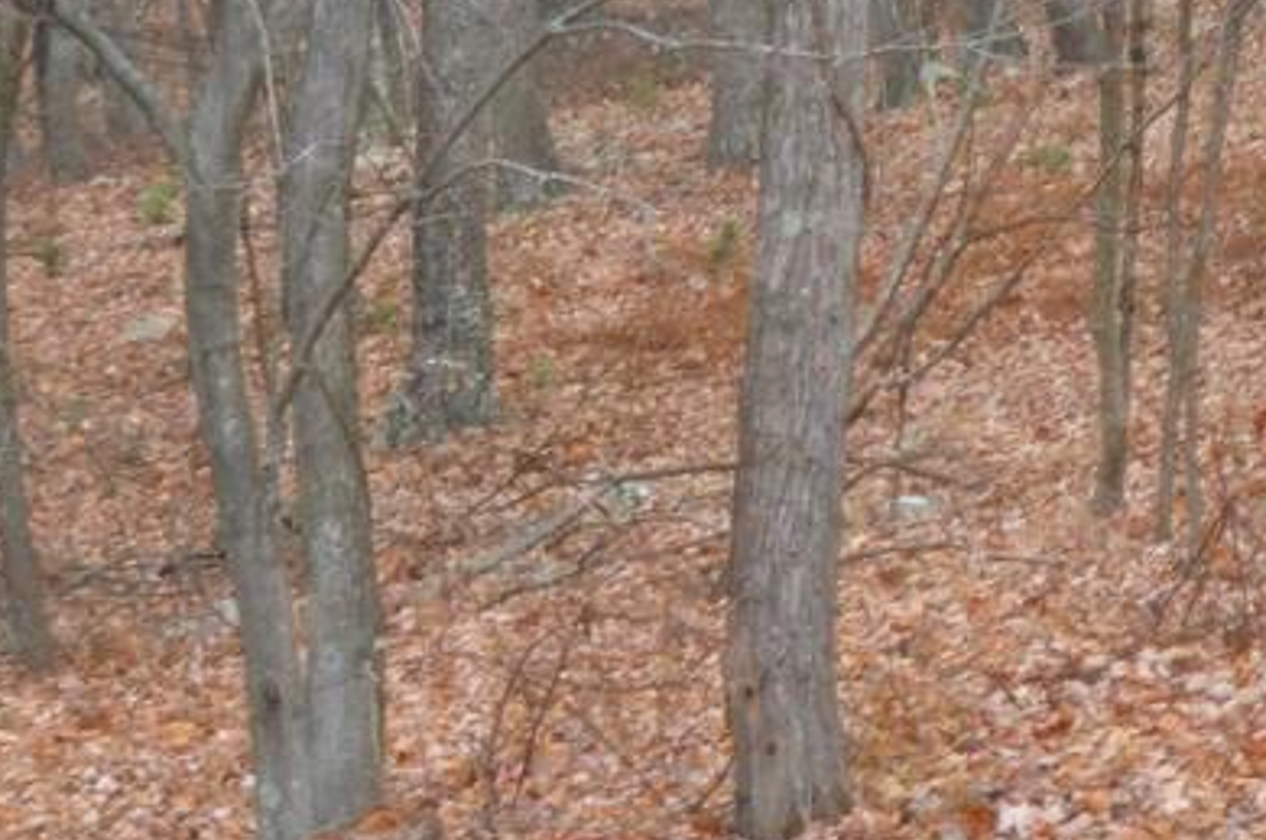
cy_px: 316
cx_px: 1123
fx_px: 9413
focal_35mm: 268
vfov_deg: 5.1
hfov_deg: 7.7
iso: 500
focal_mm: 34
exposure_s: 1/60
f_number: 4.5
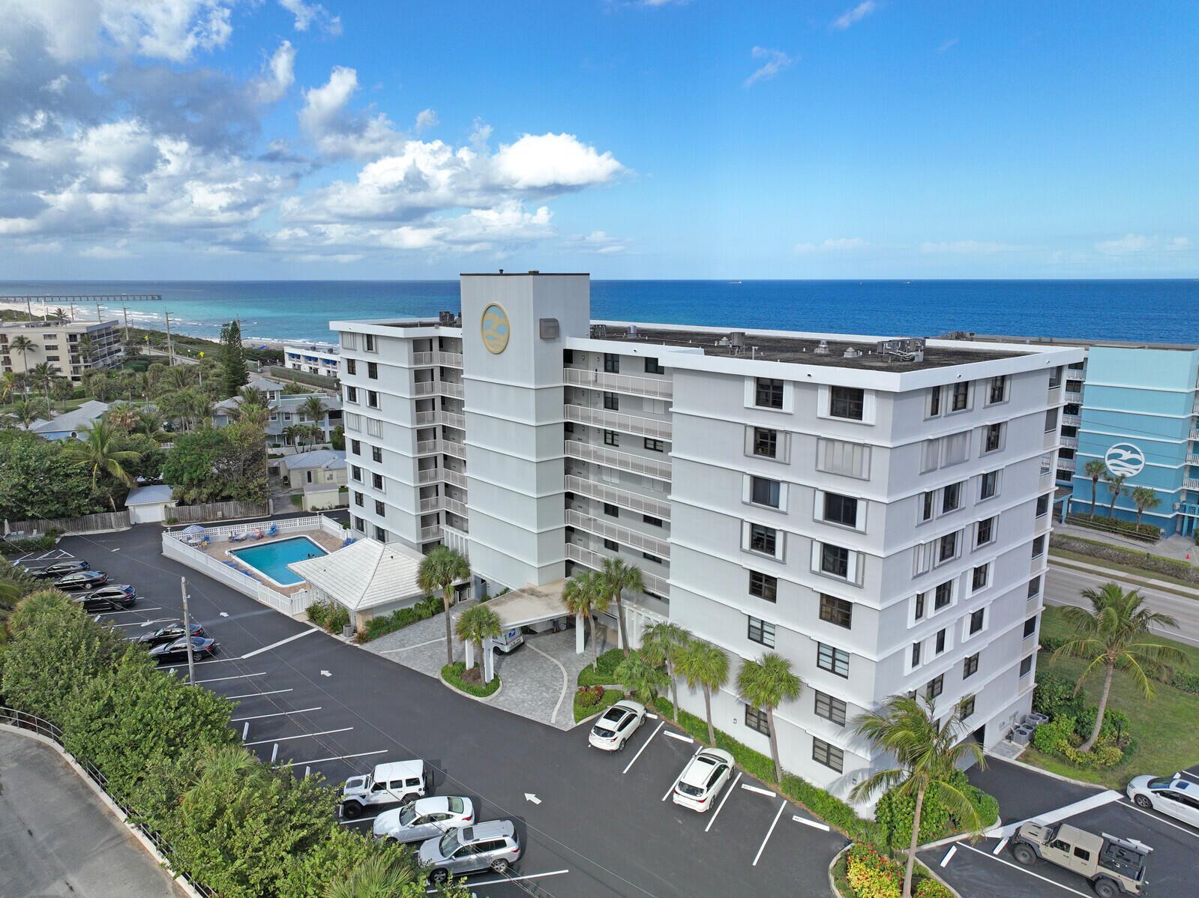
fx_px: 831
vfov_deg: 56.8
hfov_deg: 71.6
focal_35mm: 24
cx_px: 600
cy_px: 449
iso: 100
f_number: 2.8
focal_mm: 12.29
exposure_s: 1/240
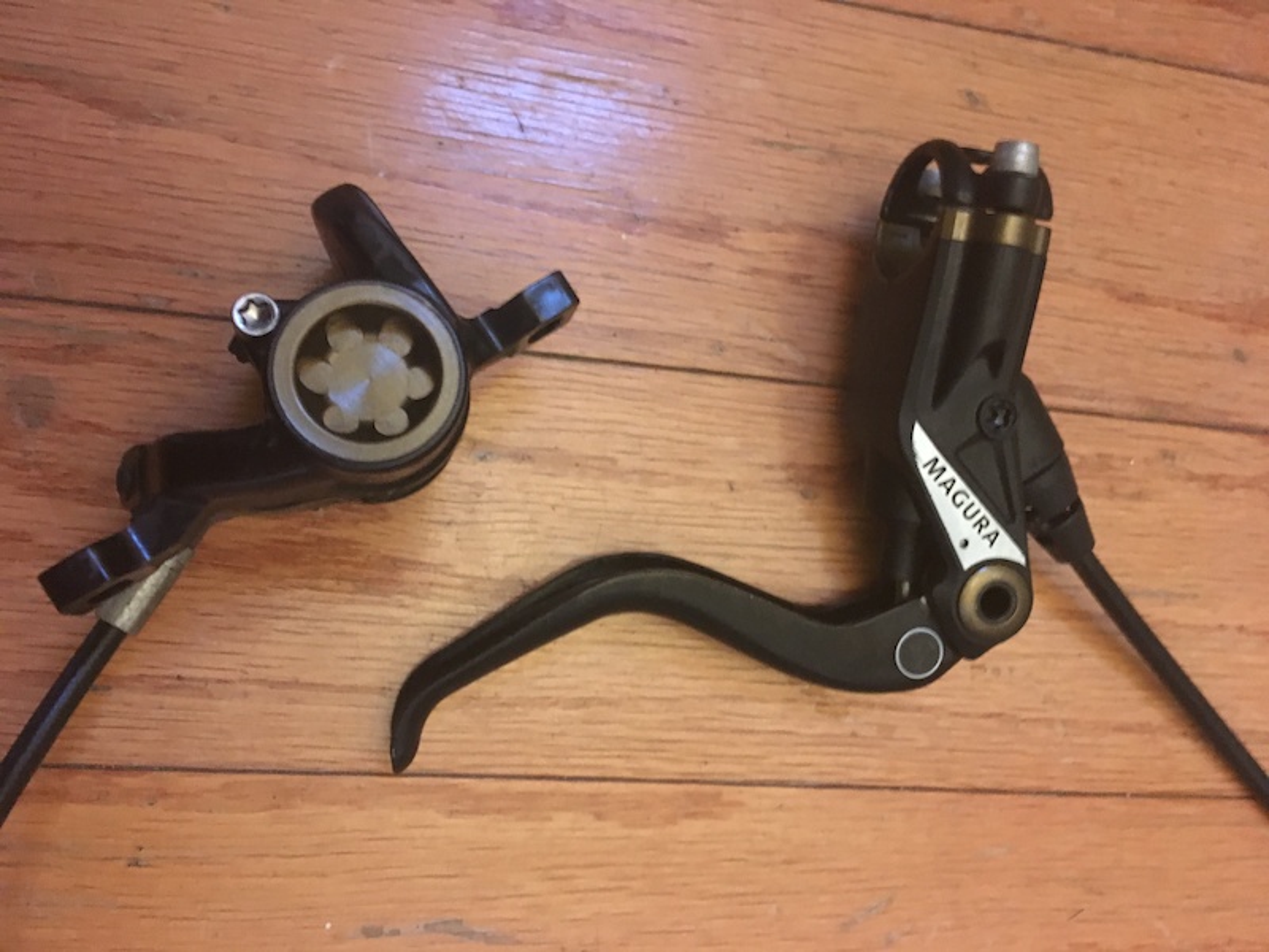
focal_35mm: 29
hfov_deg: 61.7
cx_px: 634
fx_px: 1063
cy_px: 476
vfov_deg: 48.2
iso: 400
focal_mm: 4.15
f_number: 2.2
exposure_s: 1/15
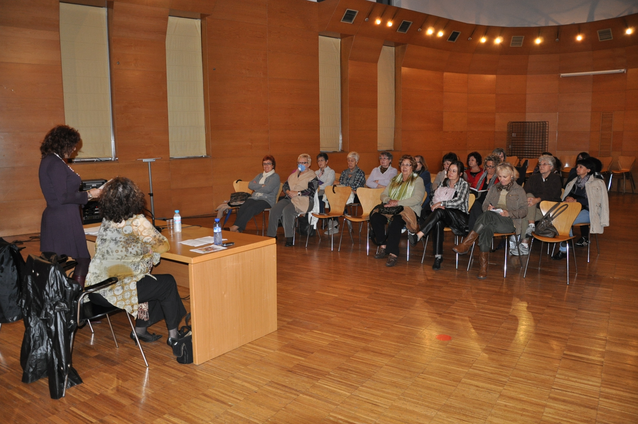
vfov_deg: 47.8
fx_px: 478
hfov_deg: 67.4
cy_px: 212
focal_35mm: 27
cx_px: 319
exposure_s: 1/60
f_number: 3.5
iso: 800
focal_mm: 18
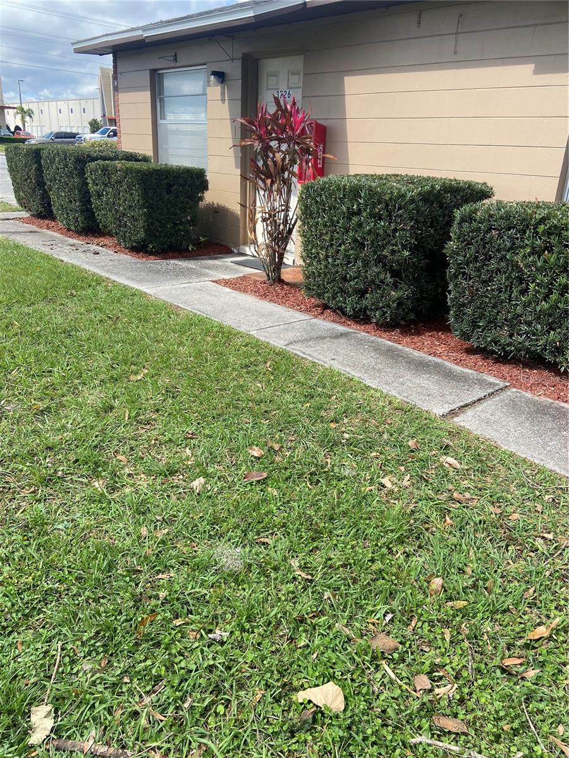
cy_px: 379
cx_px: 284
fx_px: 570
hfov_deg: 53.1
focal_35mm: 26
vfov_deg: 67.3
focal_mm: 4.25
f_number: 1.8
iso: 32
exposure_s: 1/1147
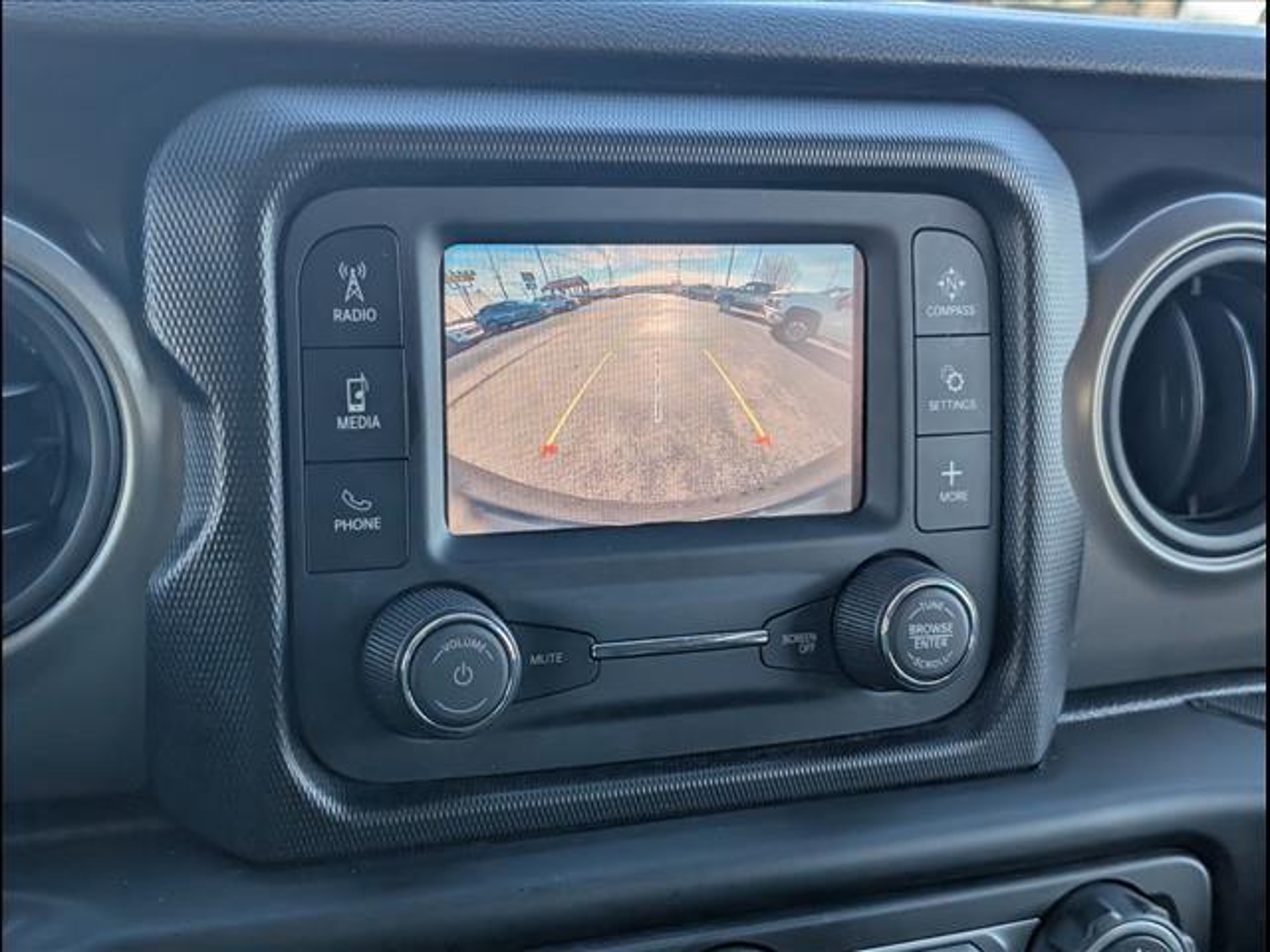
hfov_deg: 38.9
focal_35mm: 49
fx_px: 1798
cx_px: 635
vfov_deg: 29.7
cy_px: 476
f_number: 1.68
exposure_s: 1/1111
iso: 300
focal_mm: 6.9
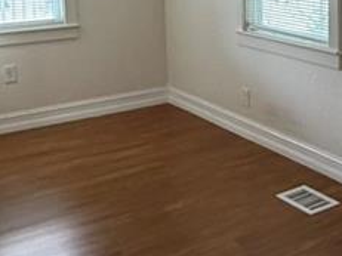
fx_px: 612
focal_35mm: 62
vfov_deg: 22.7
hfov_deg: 29.9
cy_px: 0
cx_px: 306
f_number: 2.2
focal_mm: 2.22
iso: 500
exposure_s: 1/60
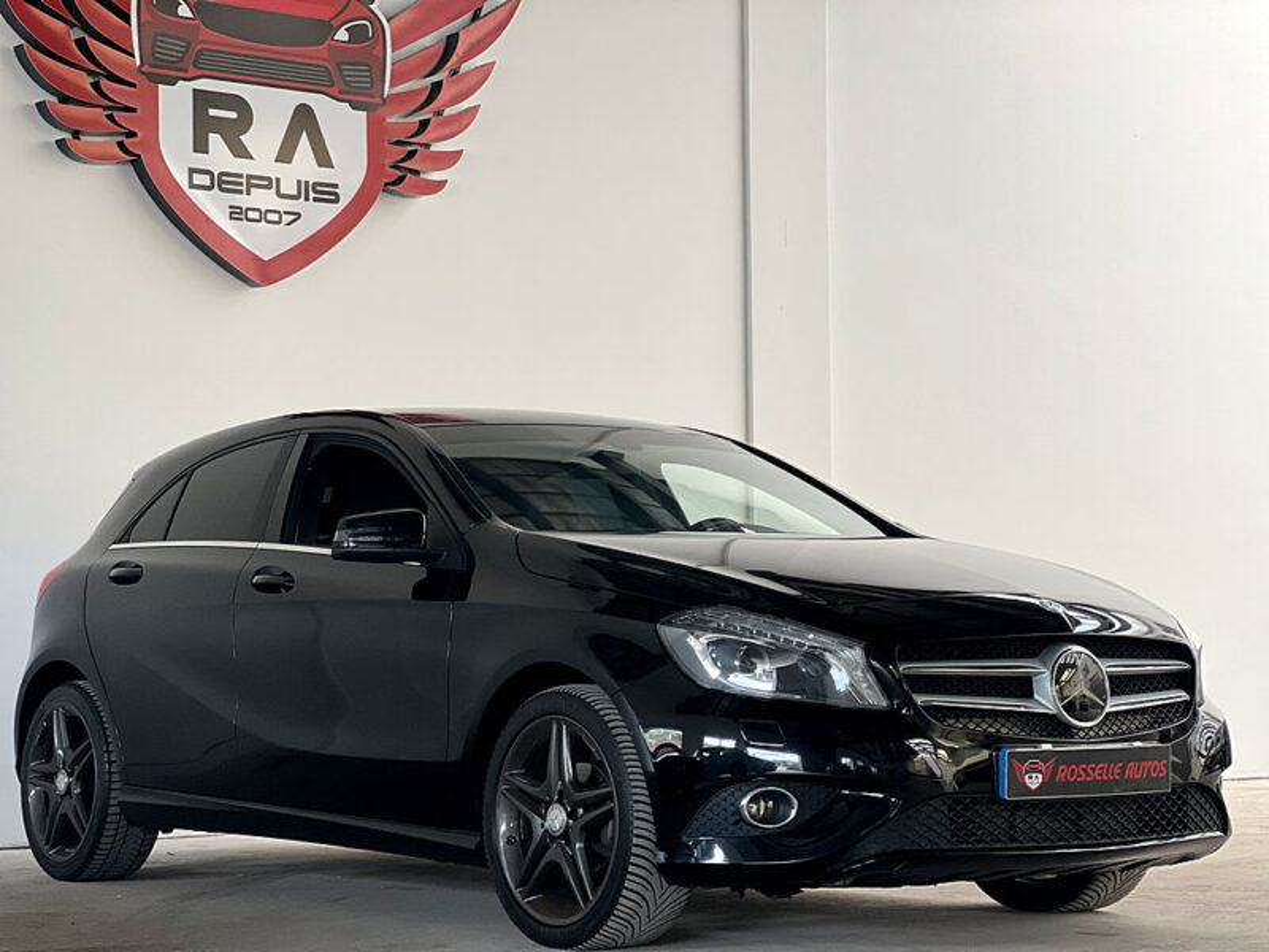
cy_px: 476
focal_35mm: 77
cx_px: 634
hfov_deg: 25.3
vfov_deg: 19.1
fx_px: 2823
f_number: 2.8
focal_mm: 9
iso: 160
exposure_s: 1/121
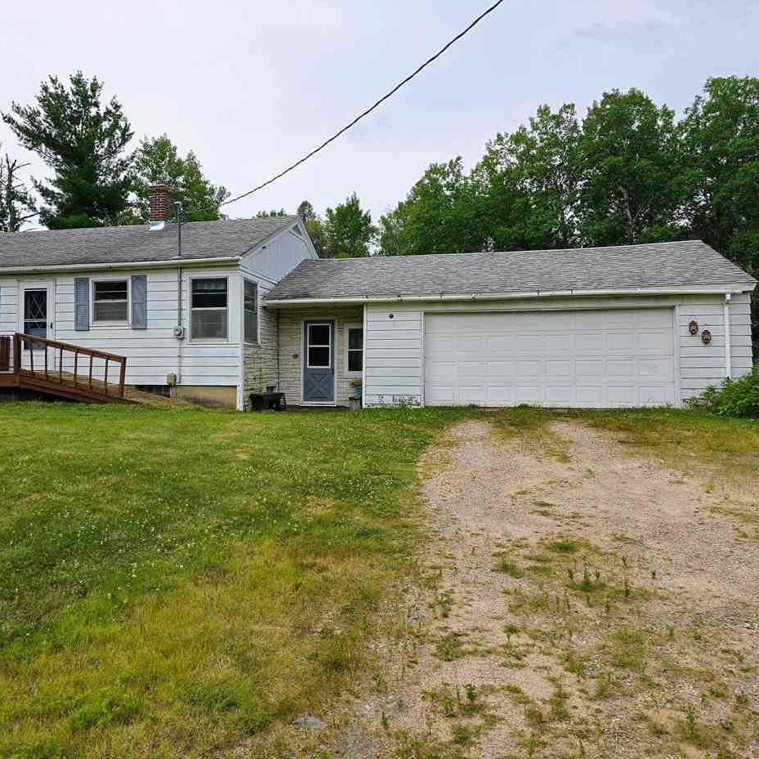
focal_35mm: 28
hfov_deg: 56.8
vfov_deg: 57.3
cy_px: 368
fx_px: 695
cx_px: 295
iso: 12
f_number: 1.7
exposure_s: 1/572
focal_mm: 6.3
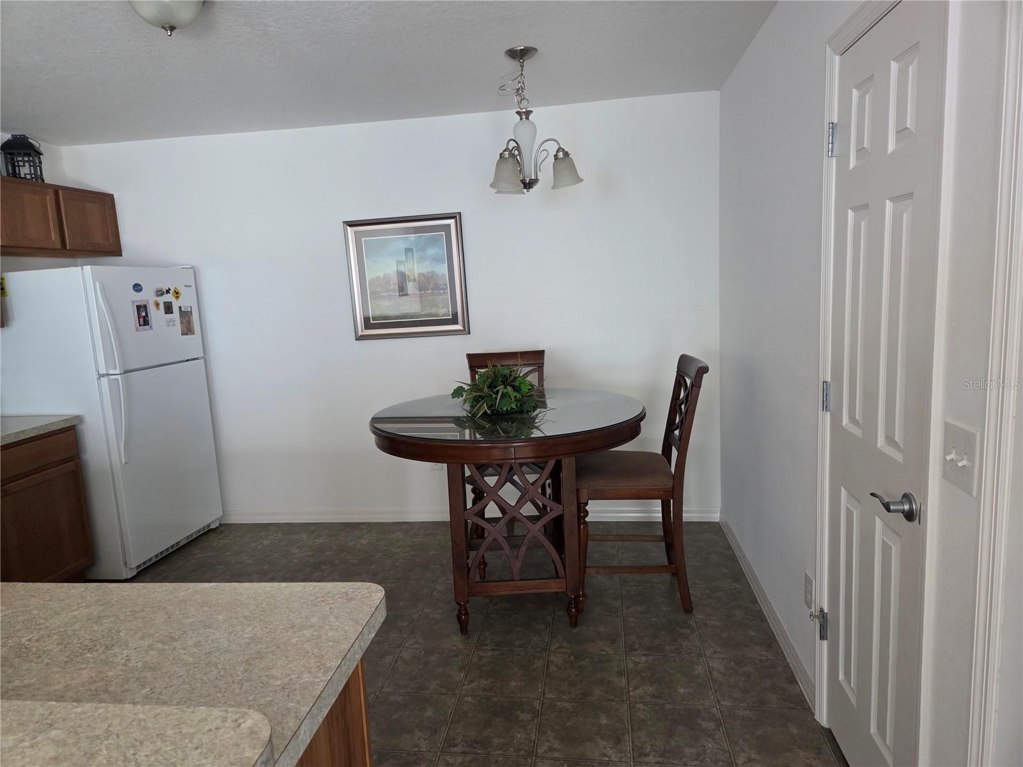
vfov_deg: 58.9
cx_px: 512
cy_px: 384
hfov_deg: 73.9
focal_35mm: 23
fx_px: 680
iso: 1250
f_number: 1.8
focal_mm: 5.4
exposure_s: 1/120
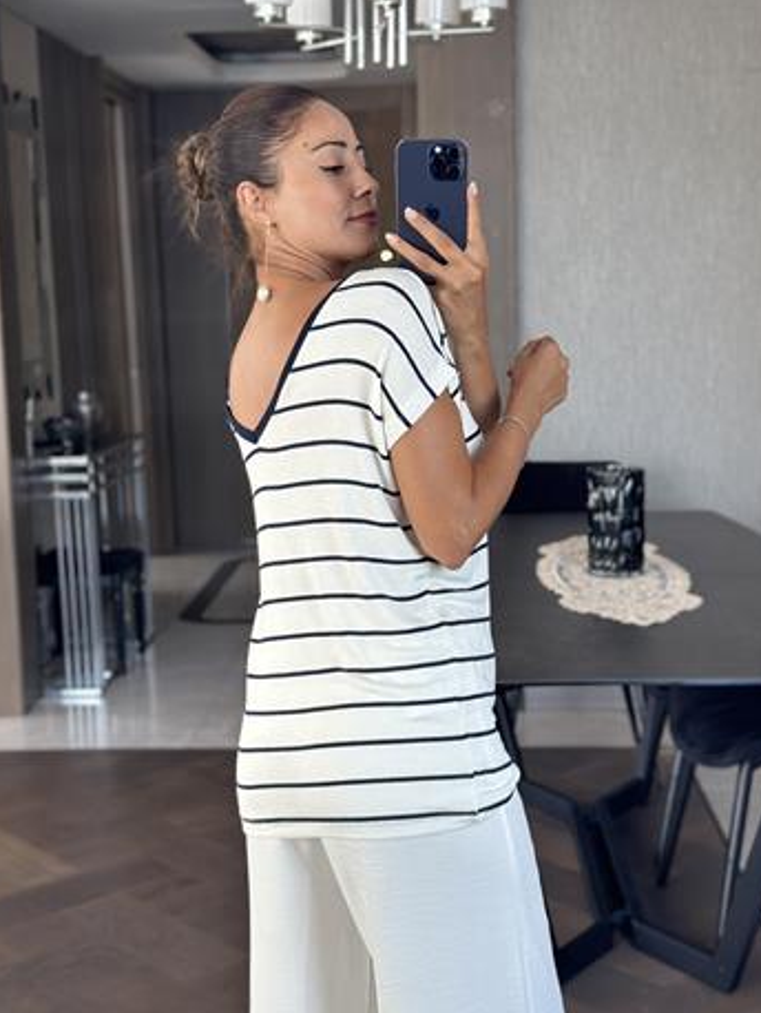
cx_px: 361
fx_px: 1552
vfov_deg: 36.2
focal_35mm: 53
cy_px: 513
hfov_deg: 27.5
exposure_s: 1/121
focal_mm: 6.86
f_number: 1.78
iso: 100
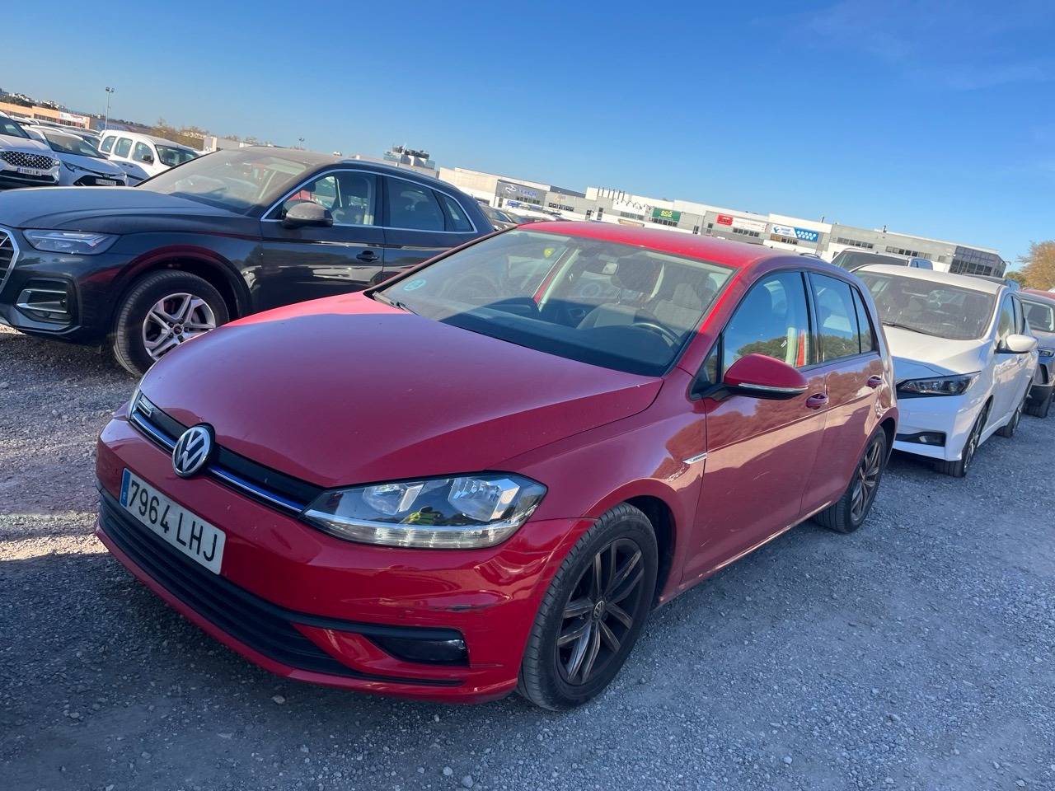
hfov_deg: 67.3
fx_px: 792
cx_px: 528
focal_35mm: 26
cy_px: 396
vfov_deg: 53.1
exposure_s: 1/1266
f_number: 1.6
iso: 50
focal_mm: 5.1
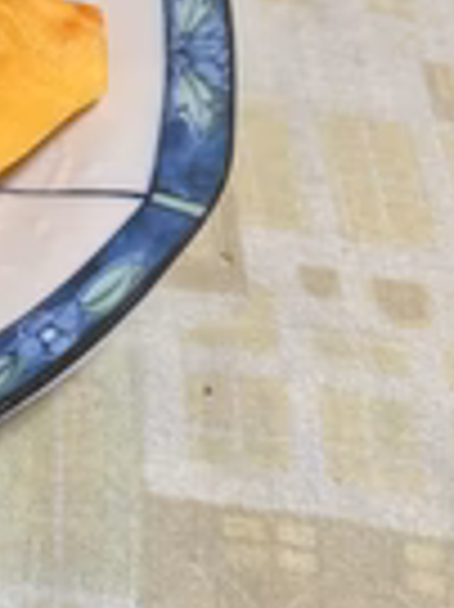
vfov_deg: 26.4
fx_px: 1244
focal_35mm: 71
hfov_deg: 18.7
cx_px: -189
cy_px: 50
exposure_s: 1/60
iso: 200
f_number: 1.78
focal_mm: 6.86
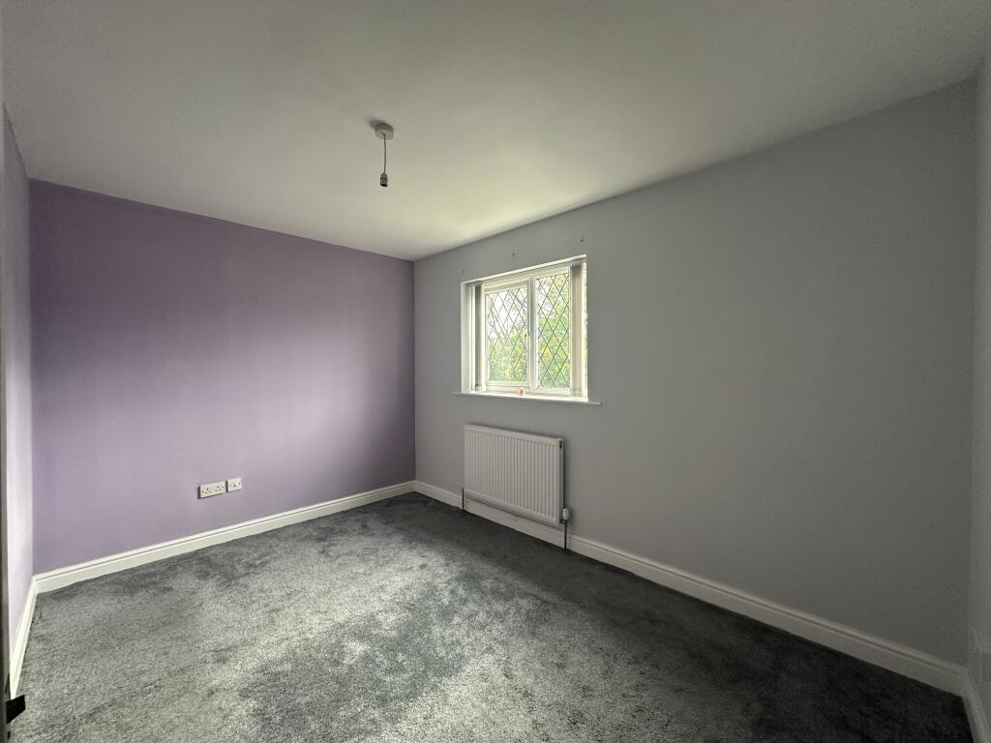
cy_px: 372
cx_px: 496
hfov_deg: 102.1
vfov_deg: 85.7
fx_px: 401
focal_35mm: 14
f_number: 2.2
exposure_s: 1/99
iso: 160
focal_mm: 2.22
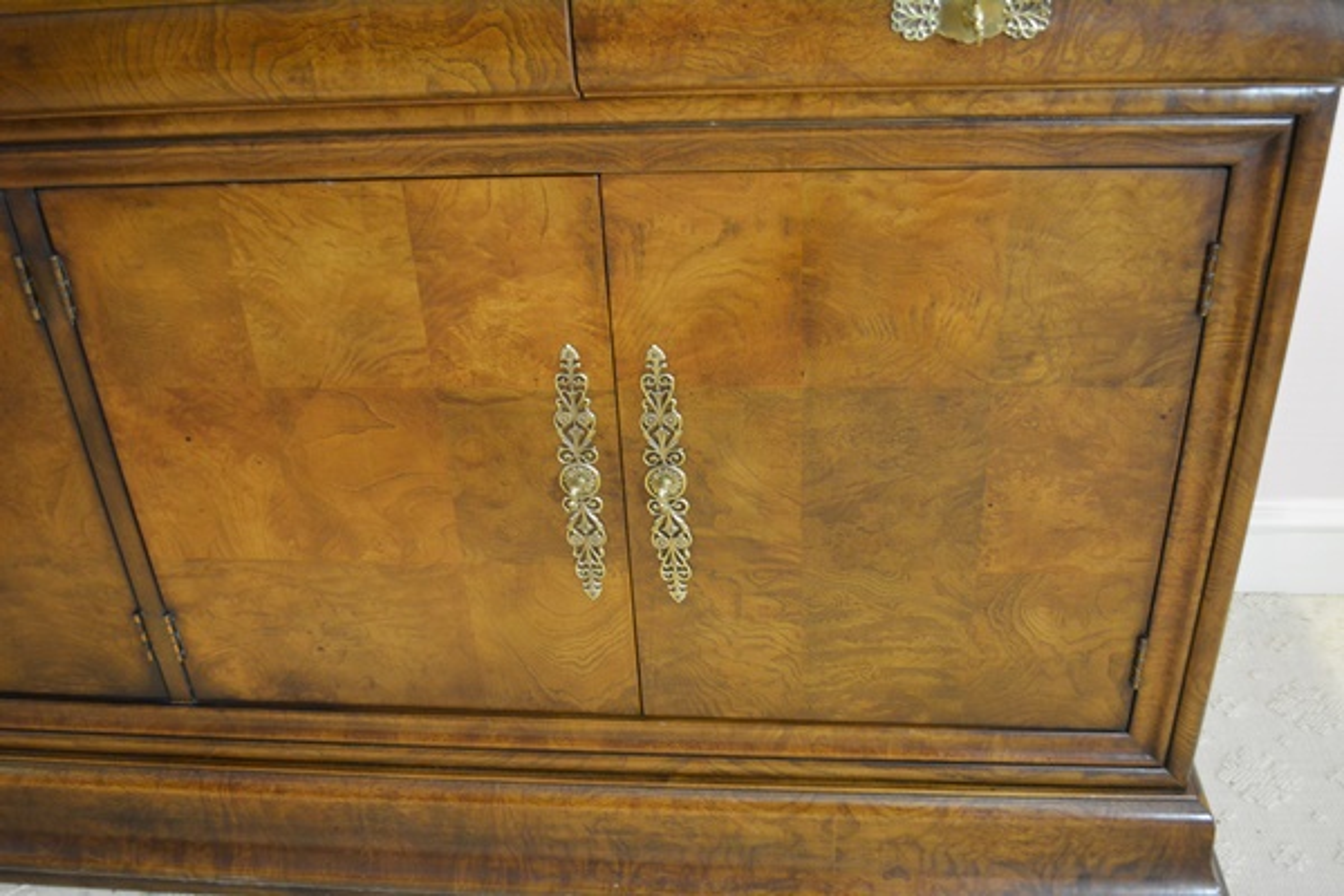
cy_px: 448
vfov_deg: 40.0
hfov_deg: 57.2
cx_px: 672
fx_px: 1232
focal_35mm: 33
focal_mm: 22
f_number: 4
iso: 1600
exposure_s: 1/30
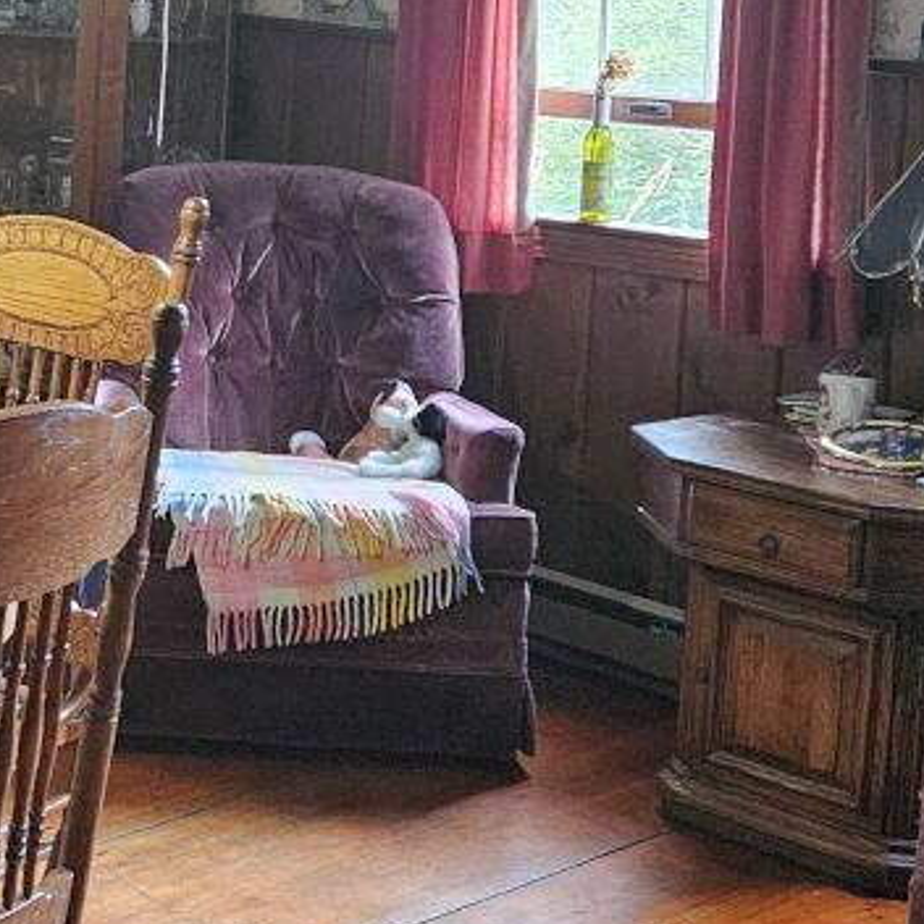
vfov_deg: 21.9
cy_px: 68
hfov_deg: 20.9
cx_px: -201
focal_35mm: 77
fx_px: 2325
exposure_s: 1/120
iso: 1000
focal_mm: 5.4
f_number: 1.8
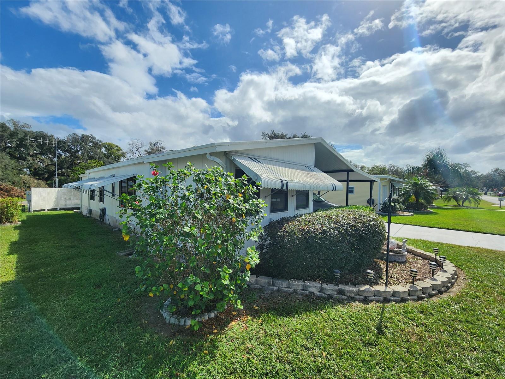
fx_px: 190
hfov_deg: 106.2
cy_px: 190
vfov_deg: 89.9
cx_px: 252
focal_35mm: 13
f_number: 2.2
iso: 50
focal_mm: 2.2
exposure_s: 1/4385
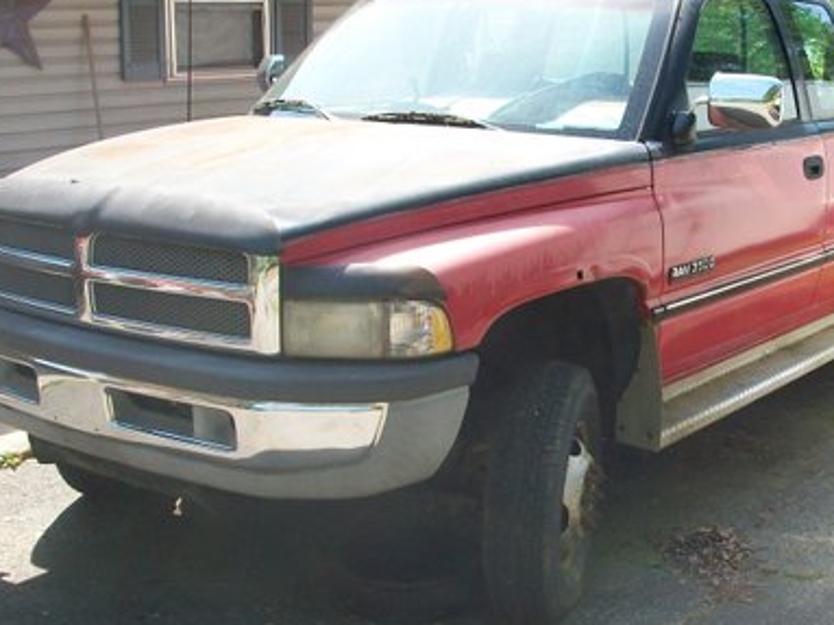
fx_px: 1349
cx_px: 532
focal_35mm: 56
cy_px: 256
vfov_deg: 26.0
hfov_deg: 34.1
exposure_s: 1/320
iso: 80
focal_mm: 5.7
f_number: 2.8
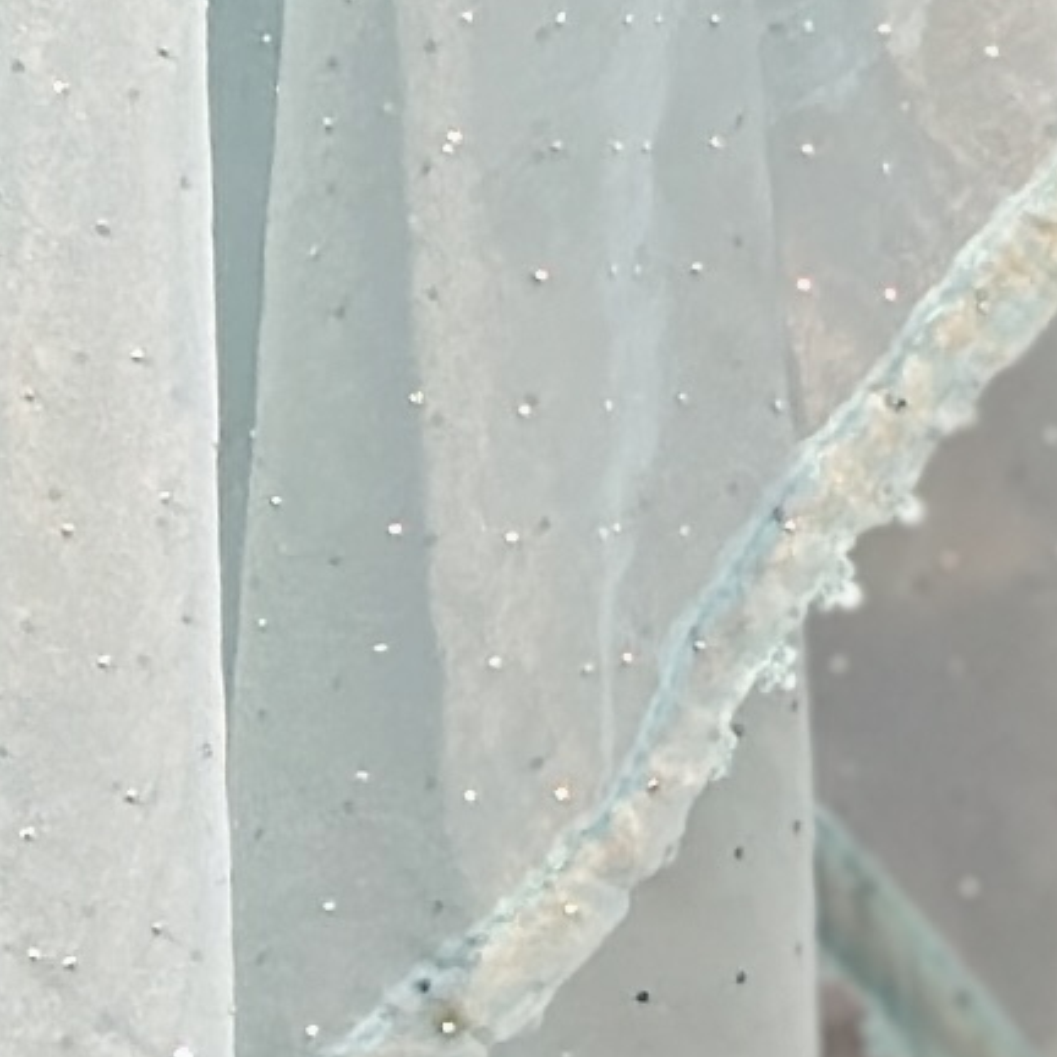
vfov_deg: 4.4
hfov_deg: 4.3
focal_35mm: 396
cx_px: -1397
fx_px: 13680
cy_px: -1011
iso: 100
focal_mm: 6.86
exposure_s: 1/100
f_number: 1.78
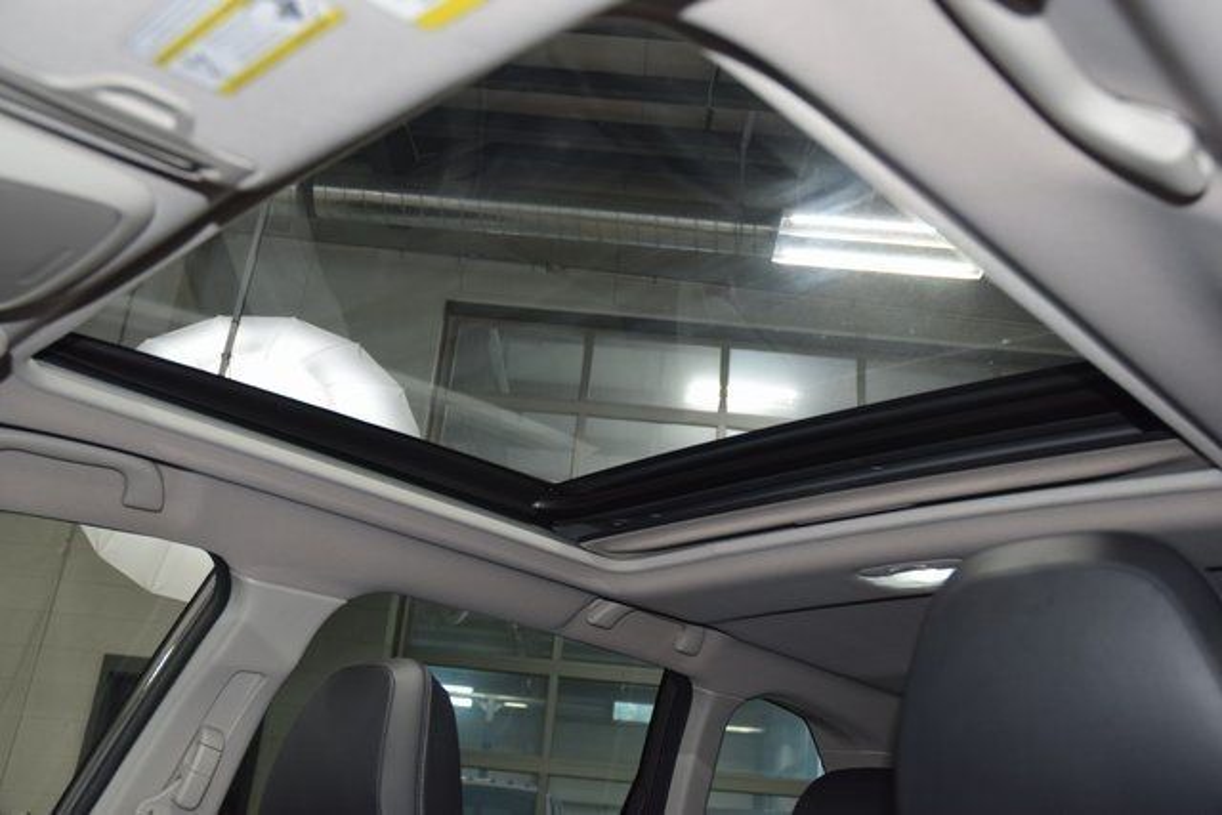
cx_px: 611
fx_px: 1222
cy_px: 408
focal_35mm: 36
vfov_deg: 36.9
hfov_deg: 53.1
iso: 800
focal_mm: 24
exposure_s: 1/80
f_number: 4.5
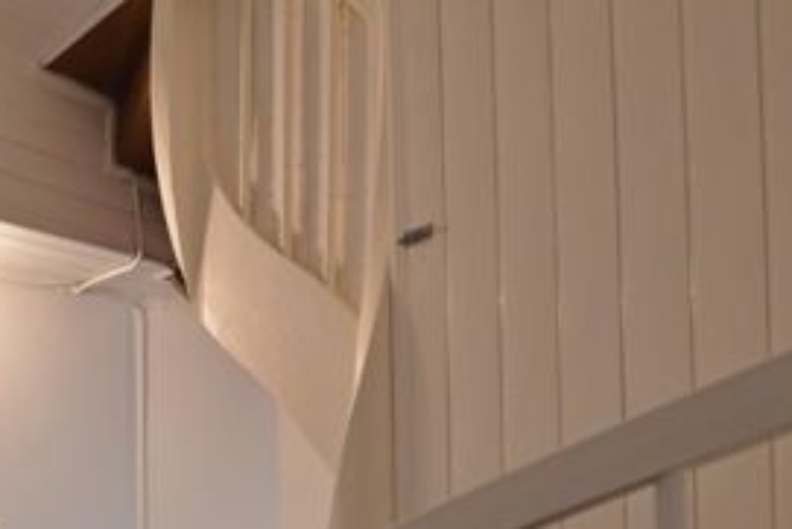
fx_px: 858
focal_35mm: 39
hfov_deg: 42.9
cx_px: 7
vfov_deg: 29.9
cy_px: 617
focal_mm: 10
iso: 640
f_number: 3.5
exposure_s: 1/60
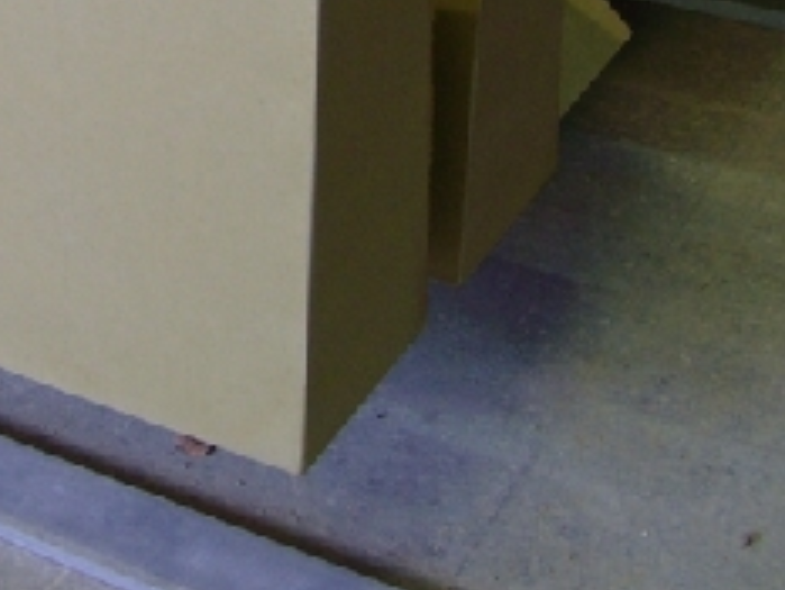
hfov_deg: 21.3
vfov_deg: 15.9
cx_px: 84
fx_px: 2042
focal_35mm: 90
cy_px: -81
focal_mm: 5.8
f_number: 2.8
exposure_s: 1/12.5
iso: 100
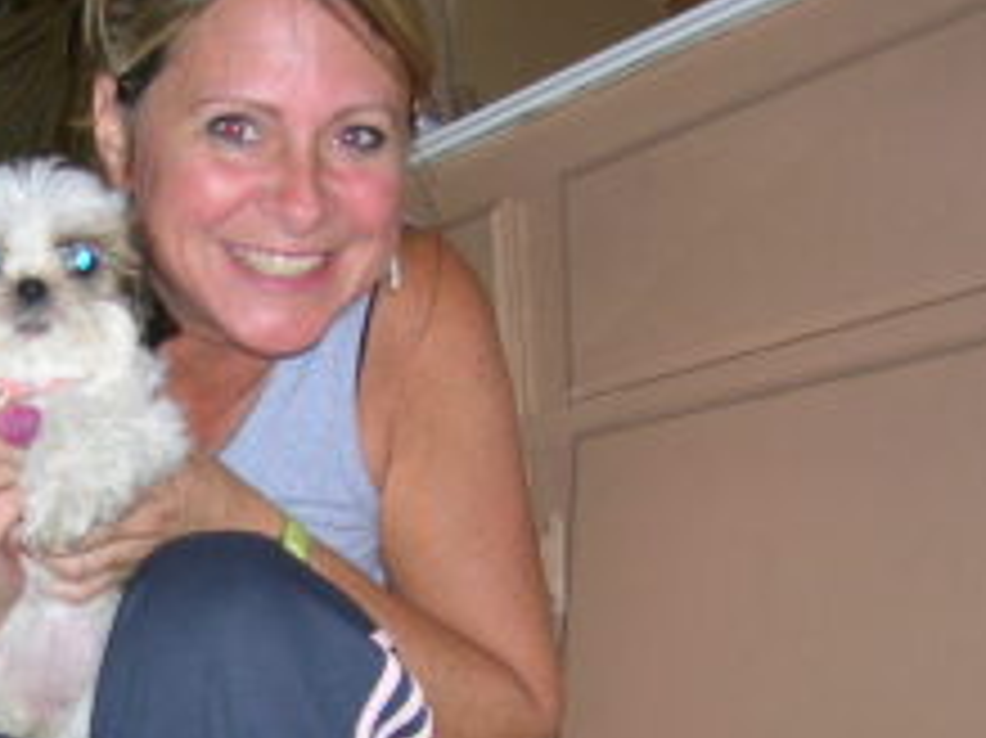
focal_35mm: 70
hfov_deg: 26.8
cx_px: 86
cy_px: 524
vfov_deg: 20.9
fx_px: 1993
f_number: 2.9
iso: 50
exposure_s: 1/60.1
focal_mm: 5.7
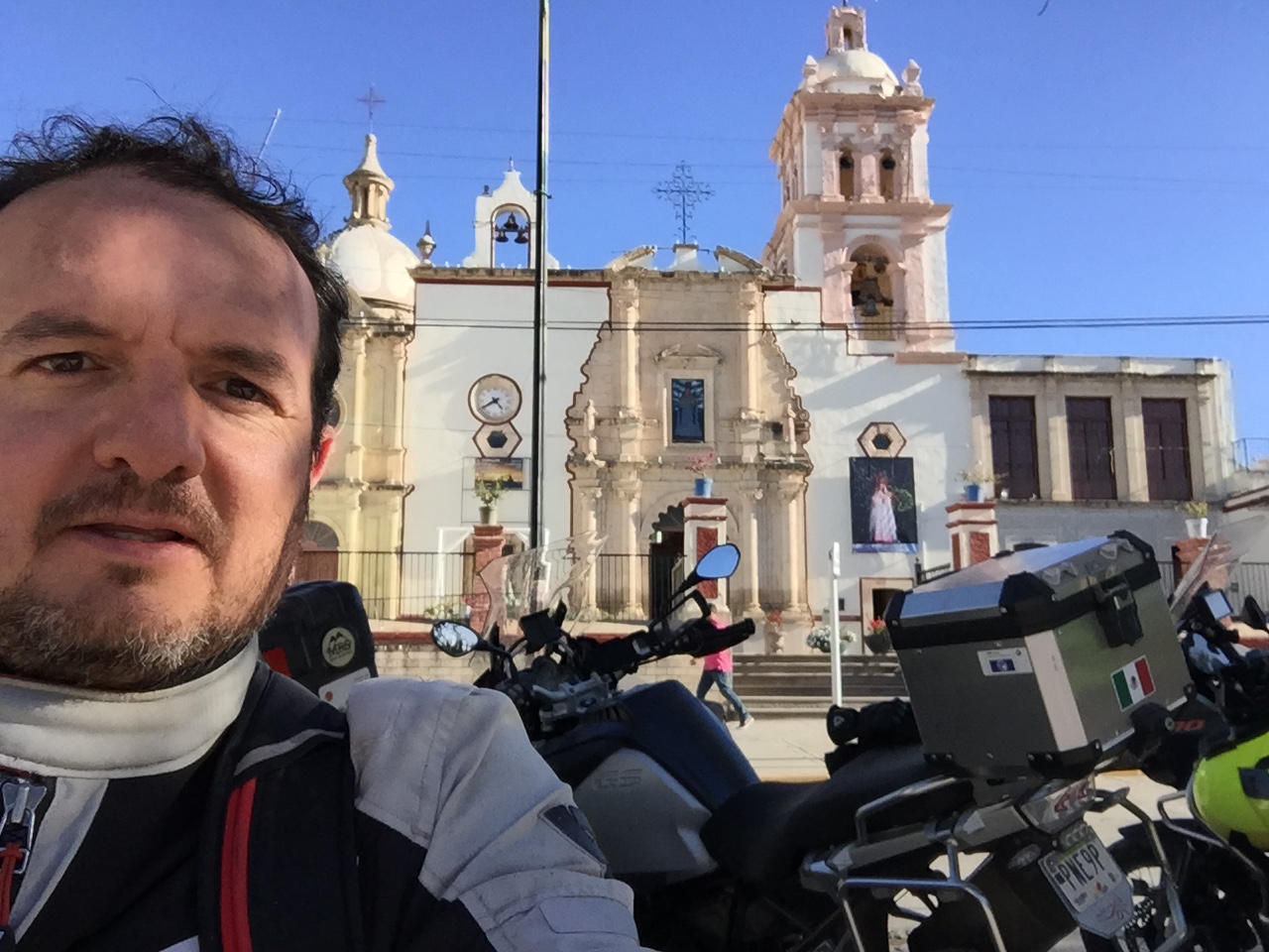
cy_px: 476
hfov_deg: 58.4
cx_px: 634
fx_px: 1136
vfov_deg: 45.4
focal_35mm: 31
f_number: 2.2
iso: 32
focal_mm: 2.65
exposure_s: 1/709
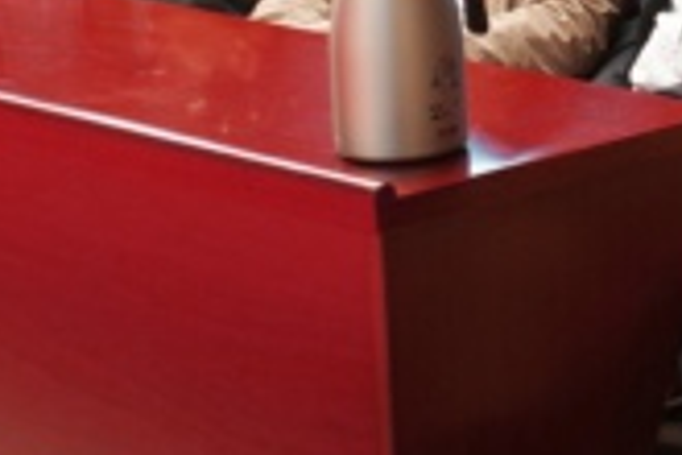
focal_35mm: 140
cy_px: -93
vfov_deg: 9.7
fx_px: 2652
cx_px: 1207
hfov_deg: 13.3
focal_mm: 23
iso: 400
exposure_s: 1/13
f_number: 3.5
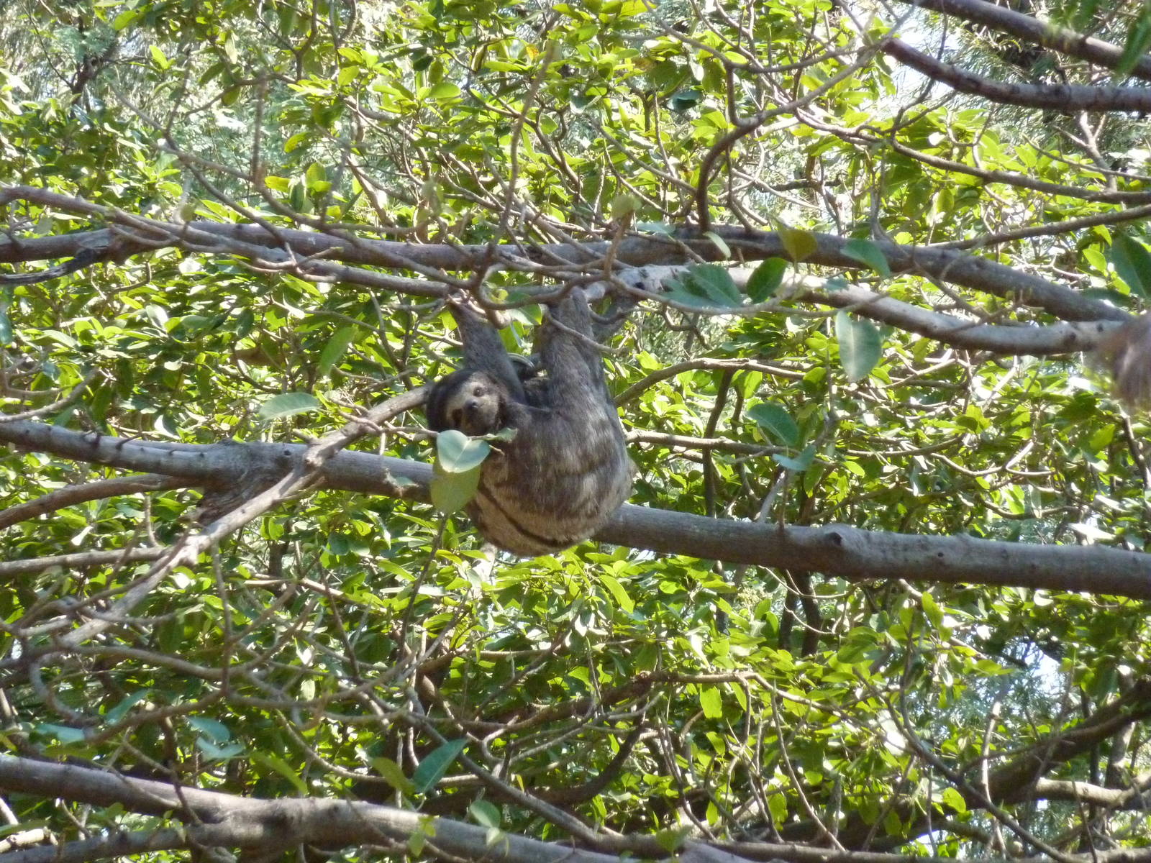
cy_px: 432
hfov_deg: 6.6
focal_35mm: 300
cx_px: 576
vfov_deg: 5.0
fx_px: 9975
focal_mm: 49.2
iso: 640
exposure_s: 1/500
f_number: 4.9
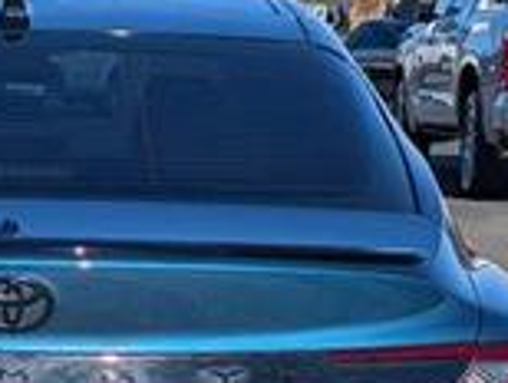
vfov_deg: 9.2
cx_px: 20
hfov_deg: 12.2
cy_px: 439
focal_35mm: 160
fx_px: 2352
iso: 21
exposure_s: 1/3333
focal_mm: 6.9
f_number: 1.68
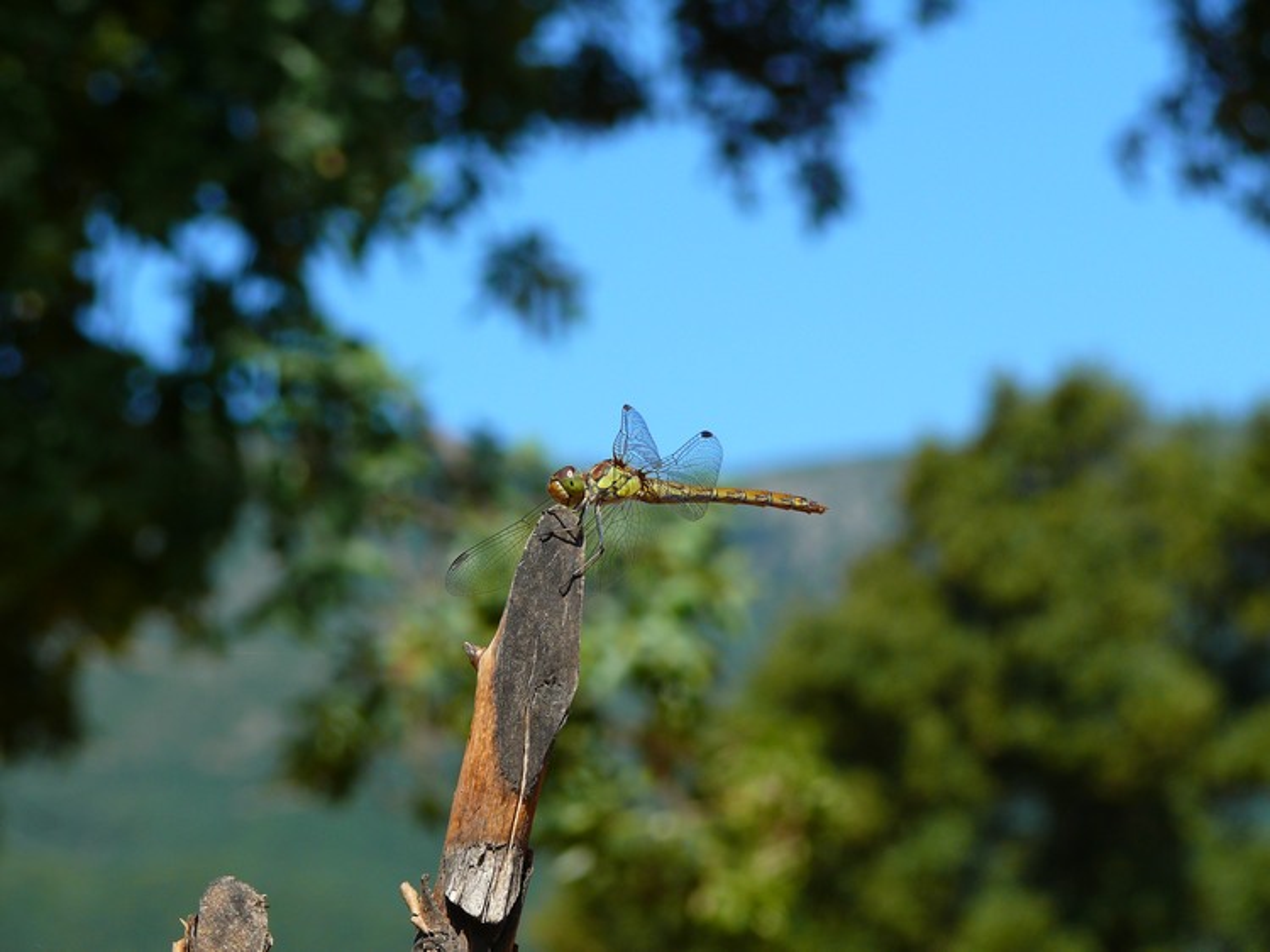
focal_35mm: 143
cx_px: 635
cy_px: 476
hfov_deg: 13.8
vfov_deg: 10.4
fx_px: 5245
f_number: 5
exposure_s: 1/200
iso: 100
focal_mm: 30.3
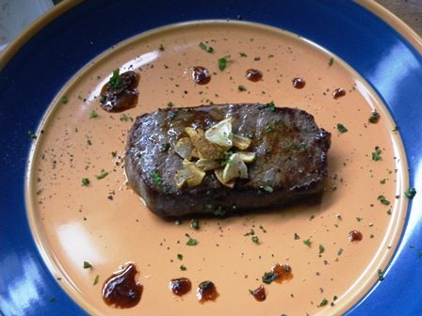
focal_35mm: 51
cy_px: 158
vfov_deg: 28.6
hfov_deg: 37.5
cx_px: 211
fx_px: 622
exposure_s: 1/60
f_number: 4.4
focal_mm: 9.1
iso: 500
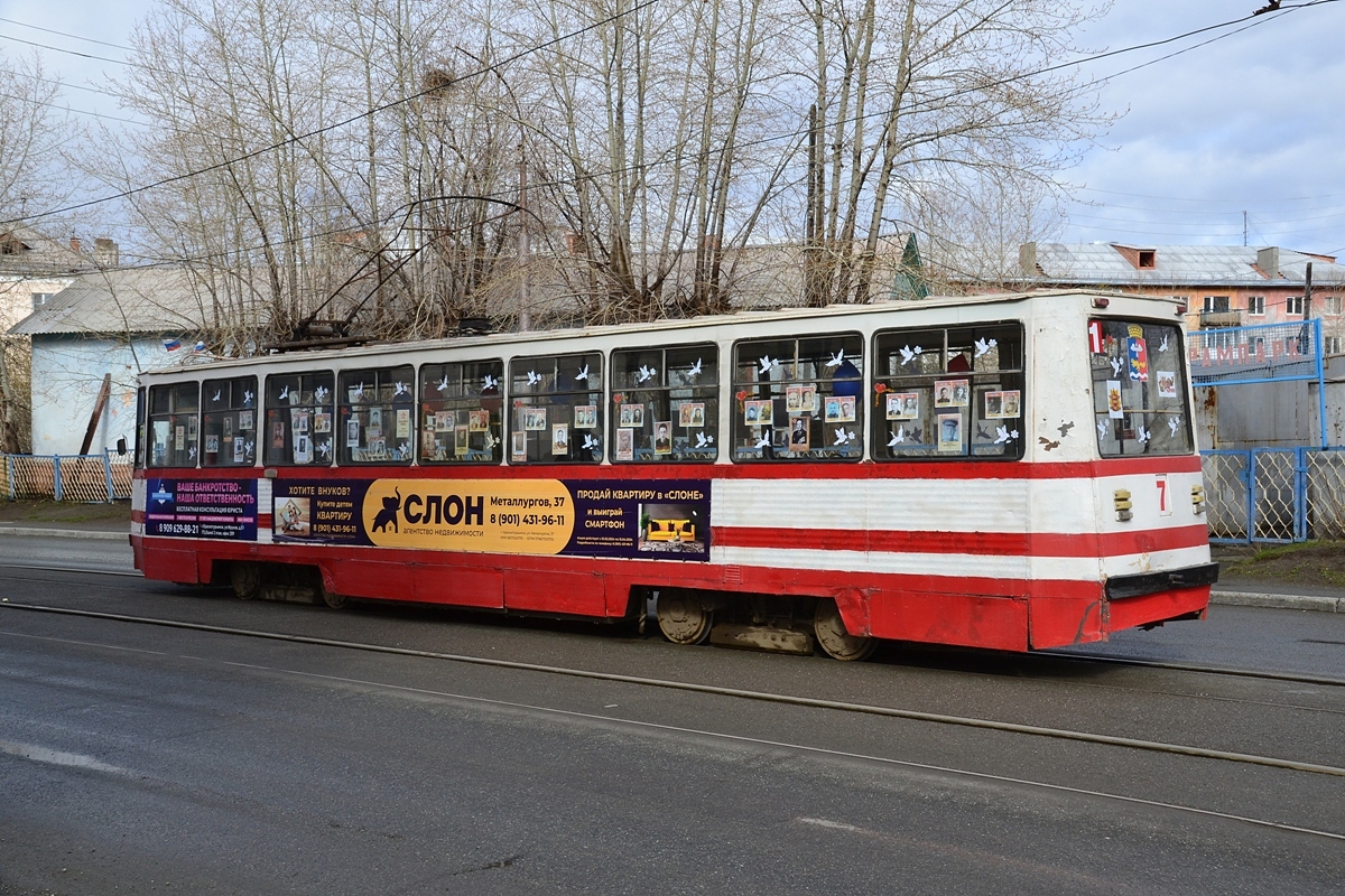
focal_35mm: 39
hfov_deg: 49.6
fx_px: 1457
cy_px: 448
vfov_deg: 34.2
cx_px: 672
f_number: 10
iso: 400
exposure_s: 1/320
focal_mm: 26
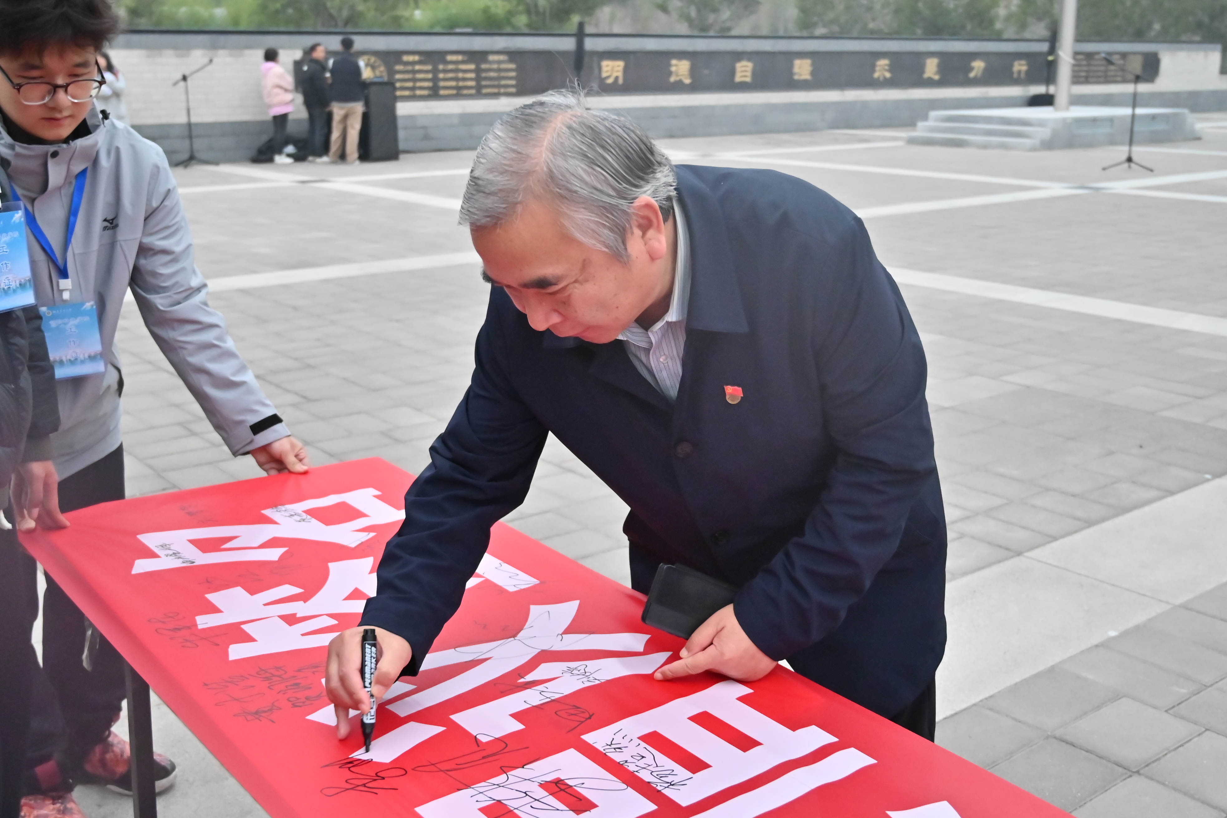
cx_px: 614
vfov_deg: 35.1
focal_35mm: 38
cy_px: 409
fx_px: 1295
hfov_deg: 50.7
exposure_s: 1/160
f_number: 4
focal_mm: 25.5
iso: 2500
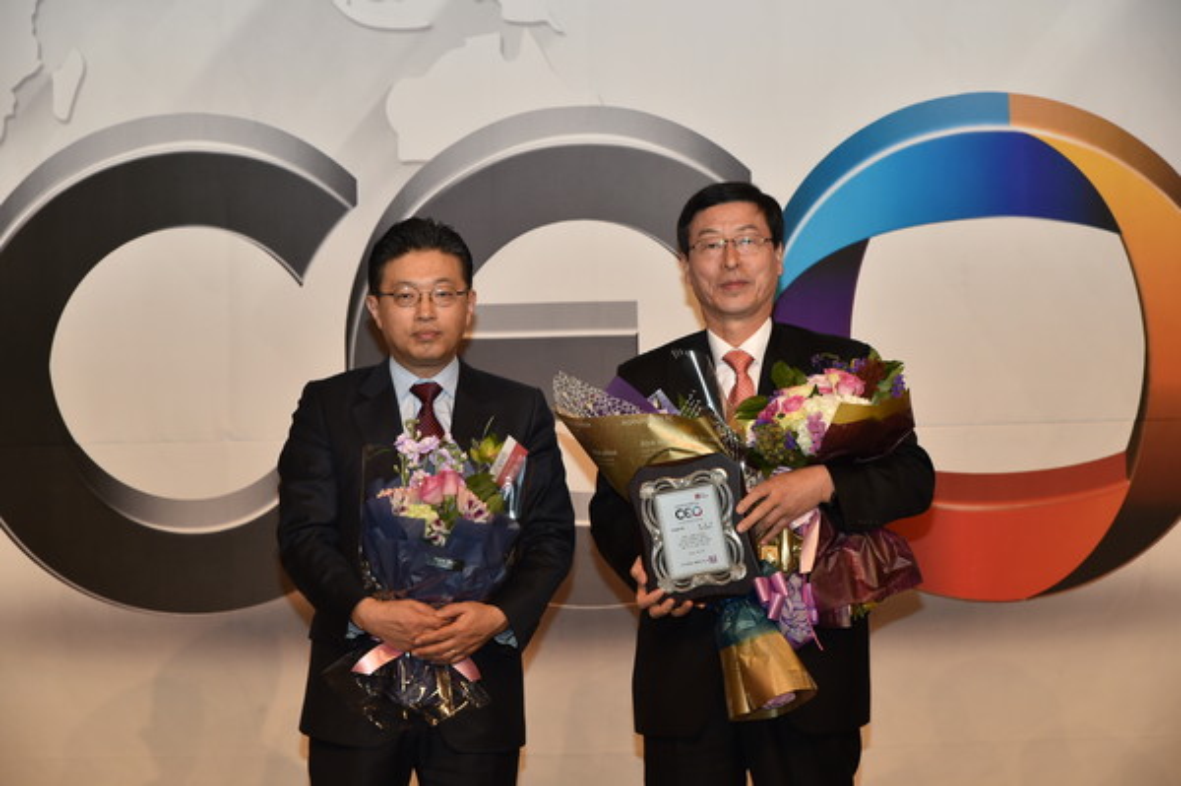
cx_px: 590
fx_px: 3114
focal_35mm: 95
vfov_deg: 14.4
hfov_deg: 21.5
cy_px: 393
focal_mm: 95
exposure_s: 1/125
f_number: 7.1
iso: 1250
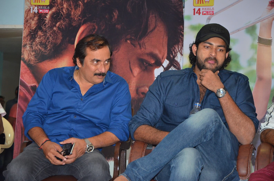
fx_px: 1025
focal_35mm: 135
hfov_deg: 15.2
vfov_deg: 10.1
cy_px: 90
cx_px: 137
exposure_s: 1/200
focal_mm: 90
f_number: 5.6
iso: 1250
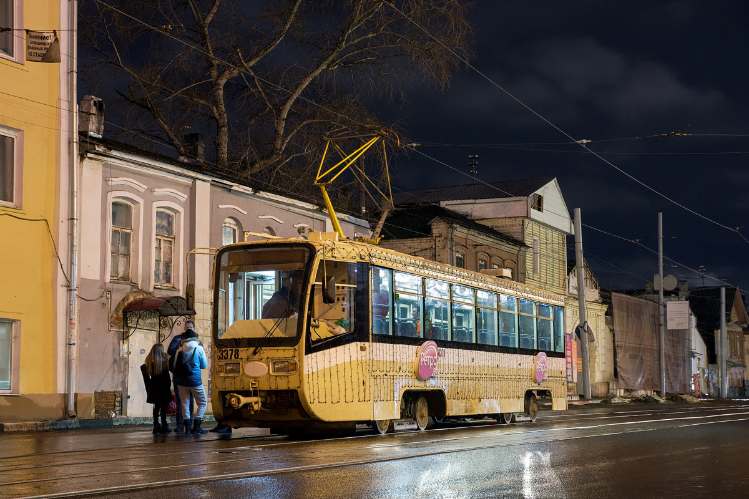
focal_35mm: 60
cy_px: 250
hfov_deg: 33.4
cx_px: 374
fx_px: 1248
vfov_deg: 22.6
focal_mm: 40
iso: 200
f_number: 7.1
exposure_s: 1.3
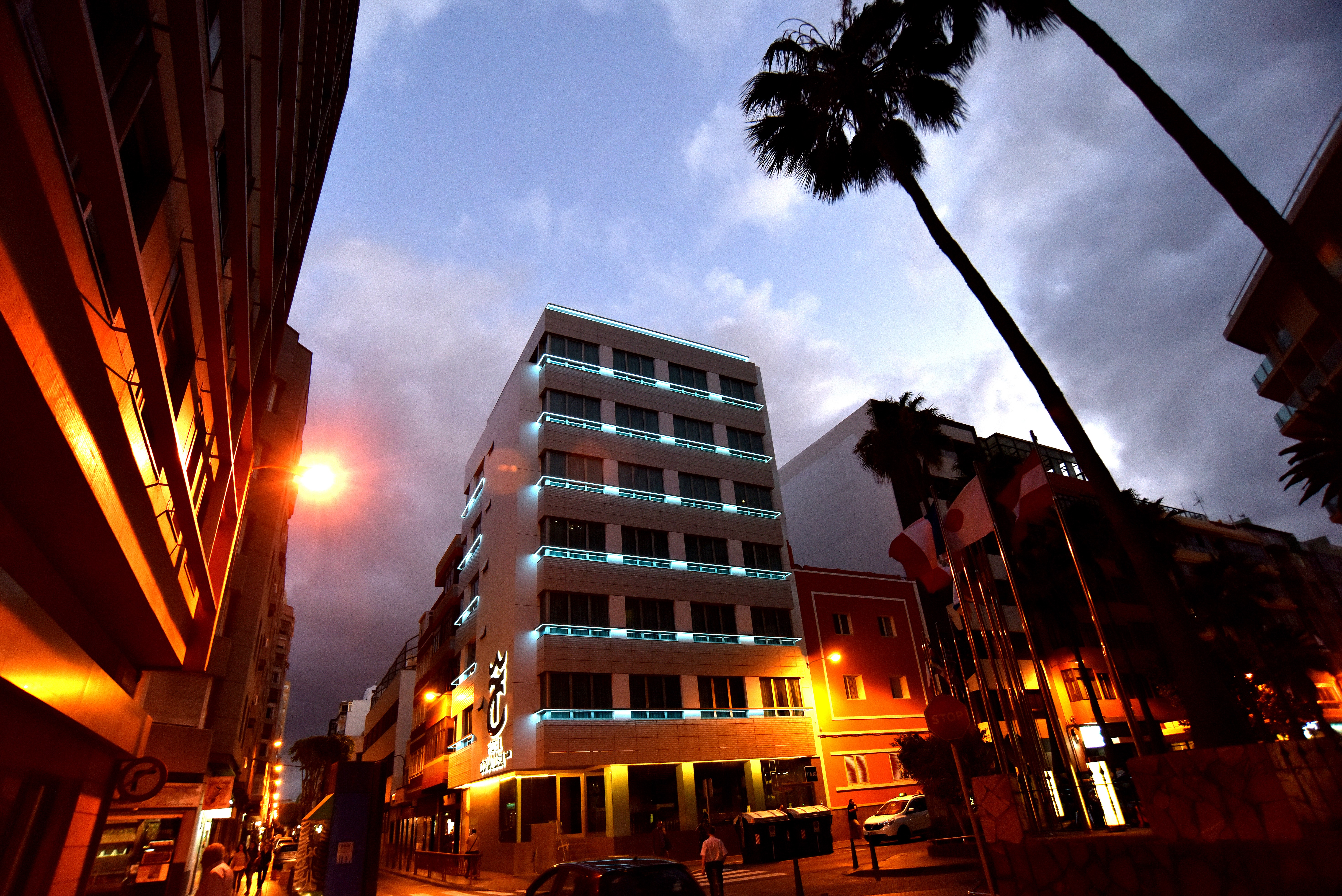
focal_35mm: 18
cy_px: 448
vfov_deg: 67.4
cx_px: 671
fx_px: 671
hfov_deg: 90.0
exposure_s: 1/60
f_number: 5.6
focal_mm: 18
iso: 1000
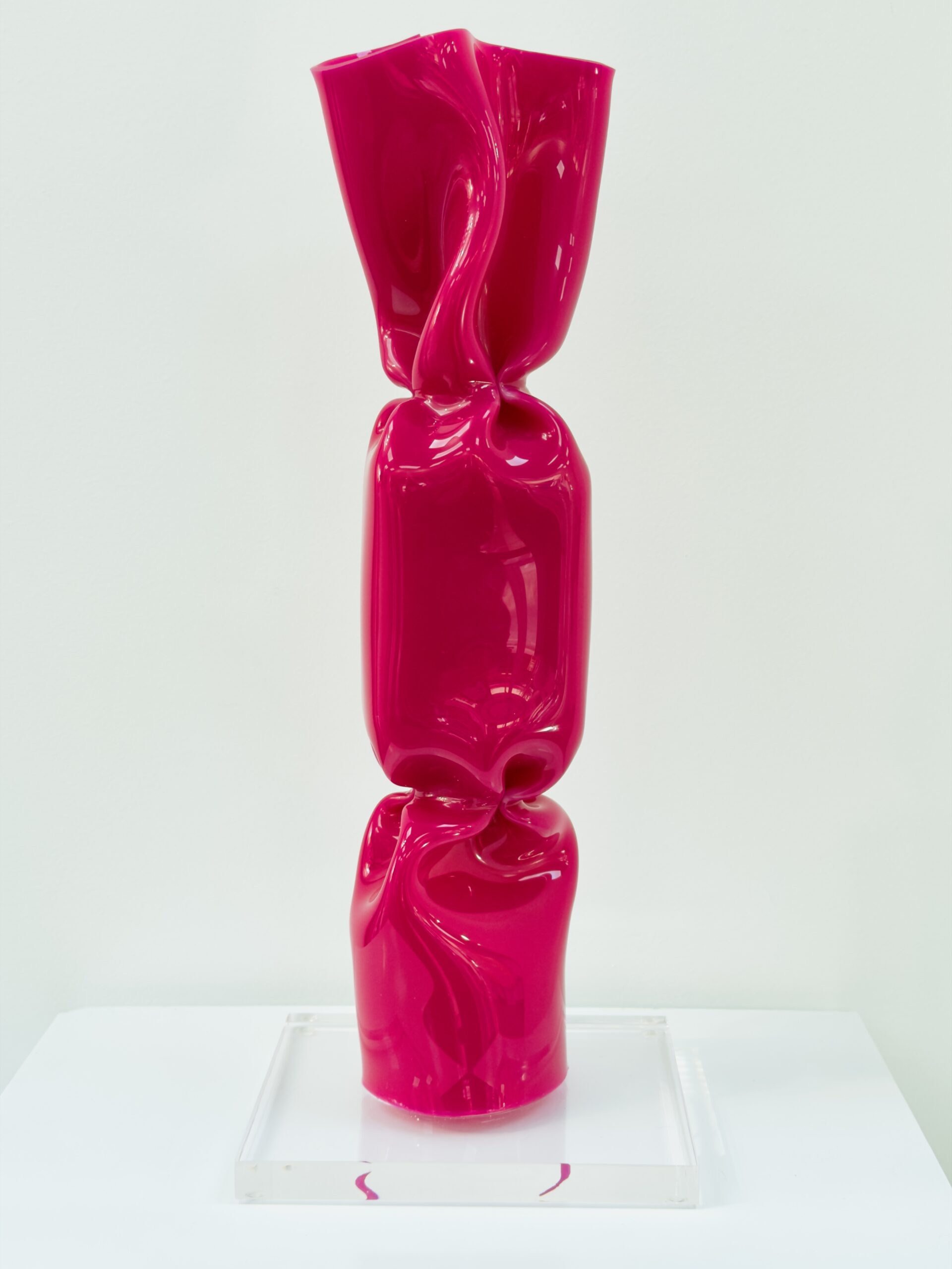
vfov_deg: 39.7
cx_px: 476
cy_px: 634
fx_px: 1760
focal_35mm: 48
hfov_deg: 30.3
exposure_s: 1/170
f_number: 1.78
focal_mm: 6.76
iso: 50
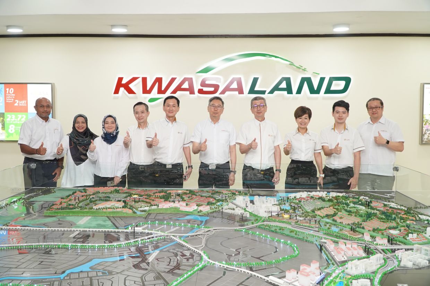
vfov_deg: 39.9
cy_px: 143
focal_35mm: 33
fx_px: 394
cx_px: 215
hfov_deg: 57.2
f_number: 4
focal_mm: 22
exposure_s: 1/160
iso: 800
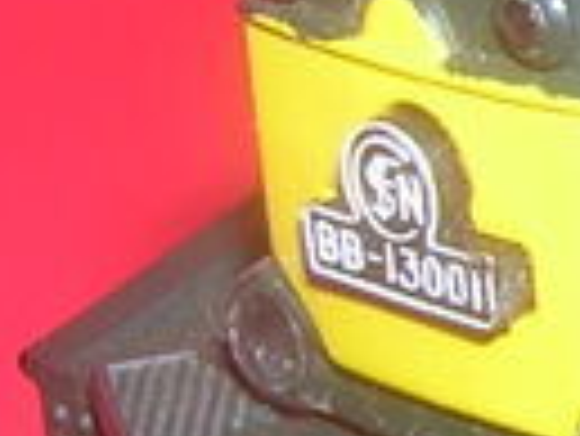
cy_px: 0
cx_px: 1511
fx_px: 4428
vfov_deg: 5.6
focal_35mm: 264
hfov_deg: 7.0
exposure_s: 1/60.1
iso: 50
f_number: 4.9
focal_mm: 5.7
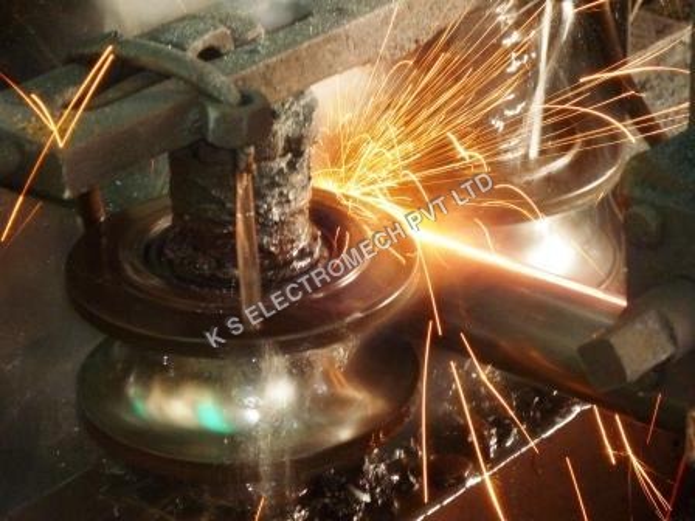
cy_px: 260
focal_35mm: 132
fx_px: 2650
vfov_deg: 11.2
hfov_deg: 14.9
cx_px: 348
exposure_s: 1/10
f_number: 5.9
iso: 500
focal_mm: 22
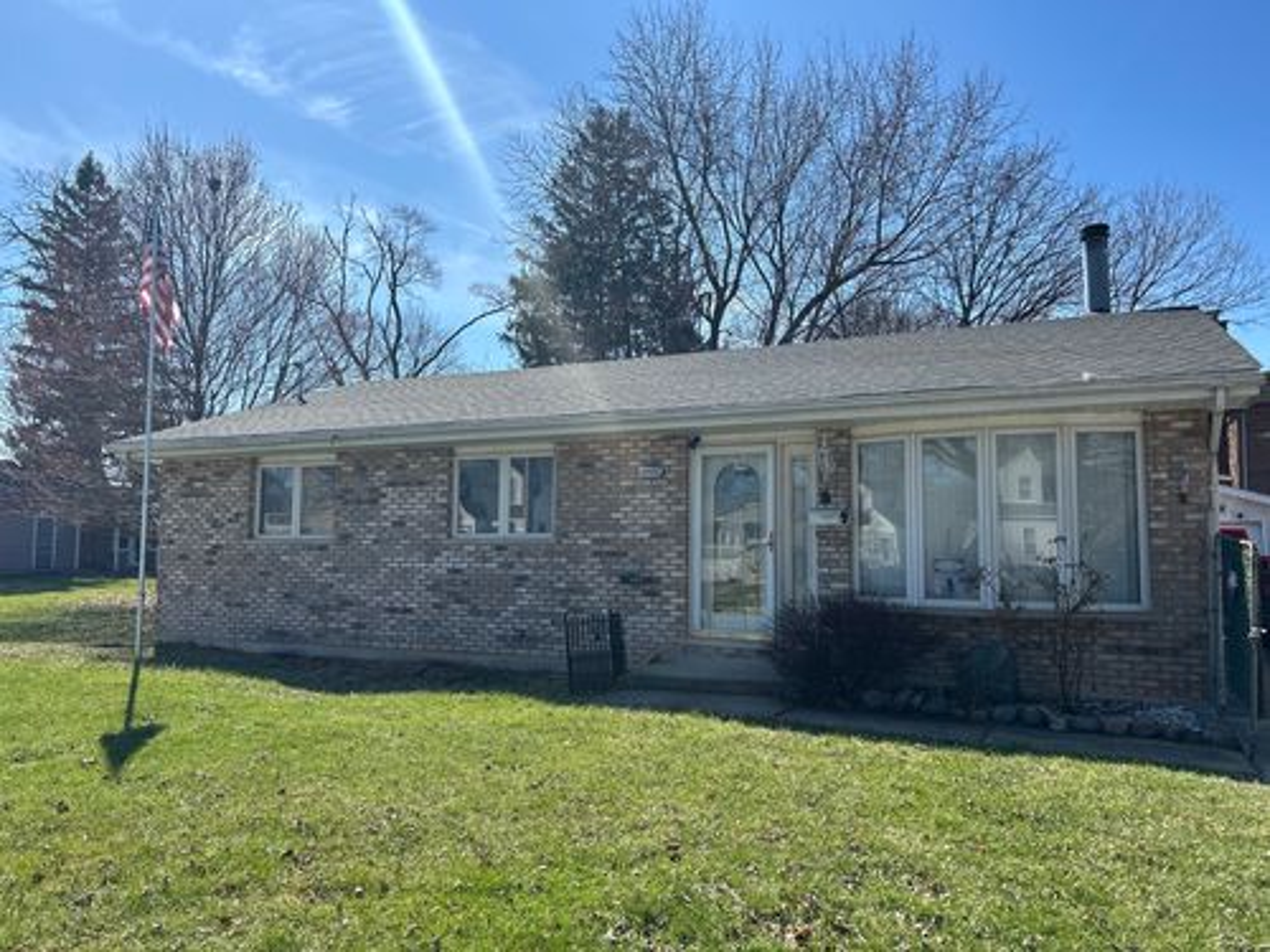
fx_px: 954
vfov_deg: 53.1
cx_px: 635
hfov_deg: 67.3
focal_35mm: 26
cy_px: 476
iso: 50
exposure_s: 1/3571
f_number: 1.5
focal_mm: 5.7
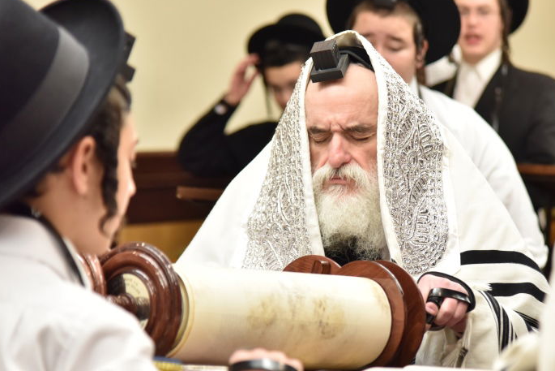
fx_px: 2421
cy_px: 194
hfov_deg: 13.1
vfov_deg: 8.7
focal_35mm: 157
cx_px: 357
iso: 1600
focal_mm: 105
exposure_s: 1/160
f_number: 4
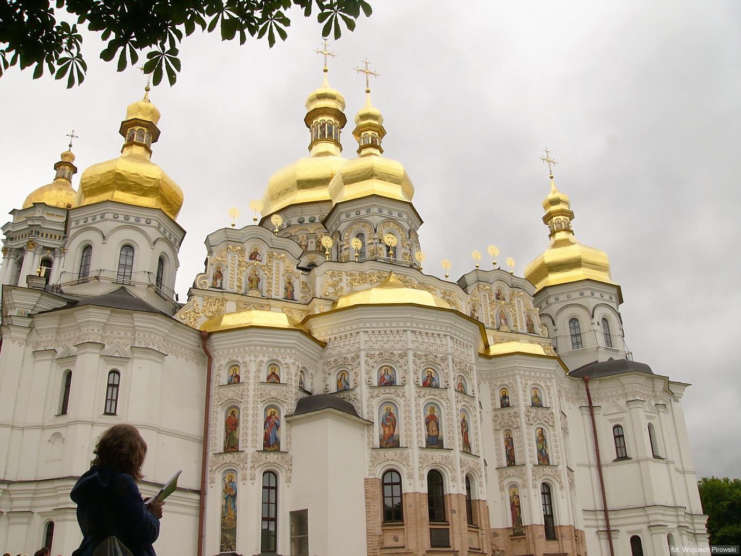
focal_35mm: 36
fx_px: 770
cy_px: 278
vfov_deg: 39.6
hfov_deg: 51.4
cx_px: 370
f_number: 8
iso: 50
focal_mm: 6
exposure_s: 1/50
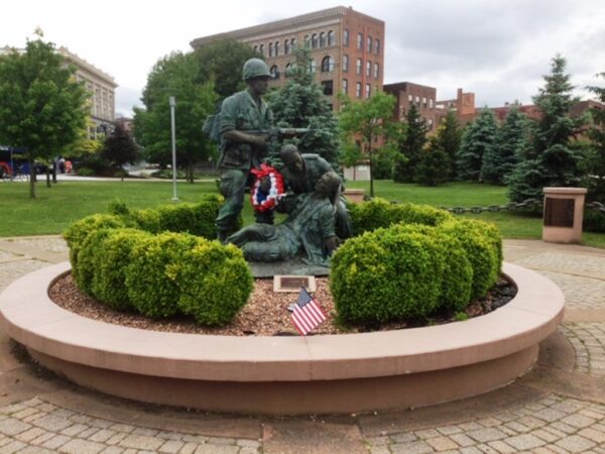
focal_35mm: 31
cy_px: 227
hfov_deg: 58.4
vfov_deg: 45.4
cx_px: 302
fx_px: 542
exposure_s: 1/791
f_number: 2.4
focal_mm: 3.3
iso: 25
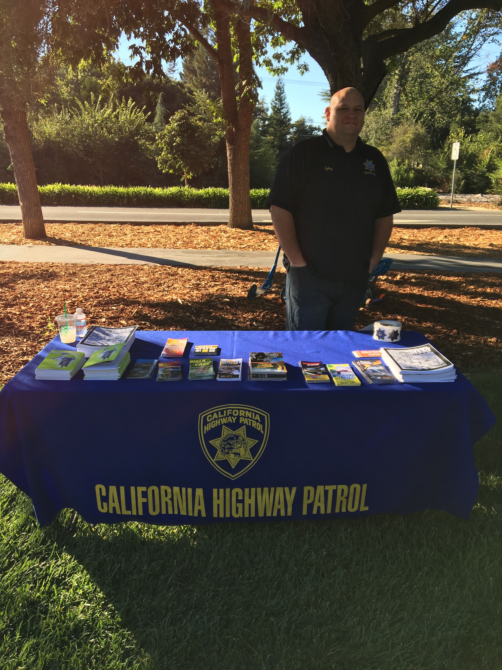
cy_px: 335
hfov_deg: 48.2
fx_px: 561
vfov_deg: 61.7
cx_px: 251
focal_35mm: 29
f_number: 2.2
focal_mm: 4.15
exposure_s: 1/375
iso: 25
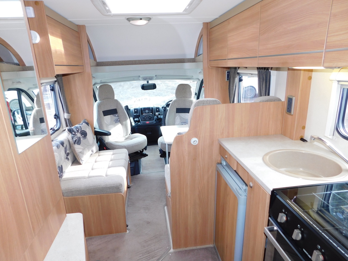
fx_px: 231
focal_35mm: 23
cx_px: 174
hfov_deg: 73.9
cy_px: 130
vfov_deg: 58.9
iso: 125
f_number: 3
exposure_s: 1/30
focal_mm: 4
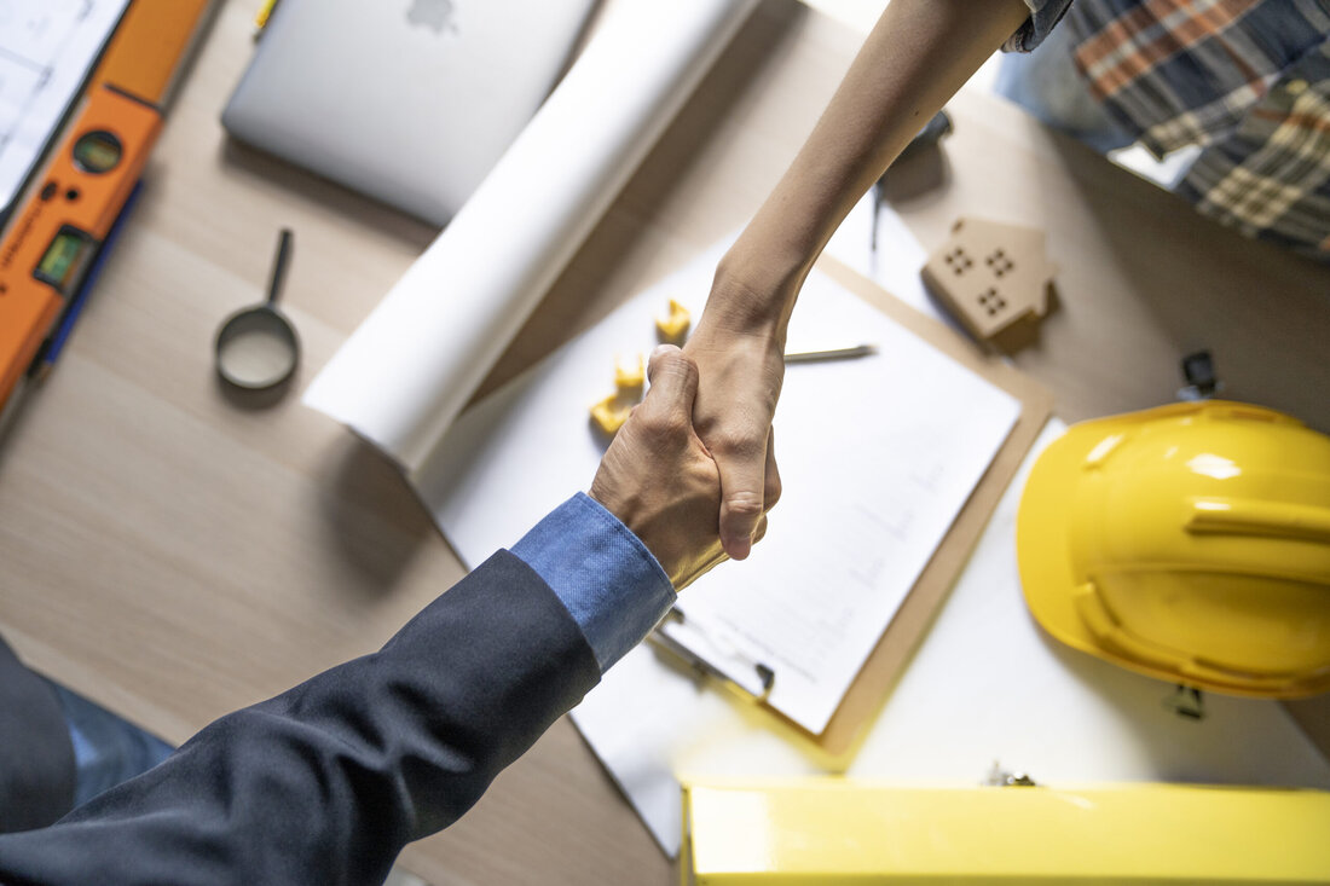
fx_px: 1256
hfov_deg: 55.8
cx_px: 665
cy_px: 443
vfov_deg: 38.9
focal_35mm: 34
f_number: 2.8
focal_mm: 34
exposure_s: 1/800
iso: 400
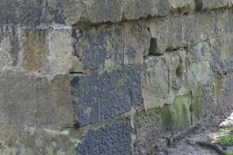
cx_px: 4
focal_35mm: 129
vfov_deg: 10.6
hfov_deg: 15.6
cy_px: 94
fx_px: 834
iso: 200
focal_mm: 35
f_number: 2.8
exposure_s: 1/140
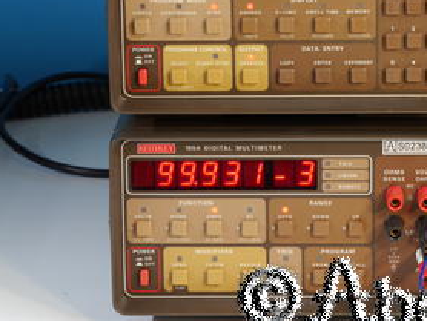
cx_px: 304
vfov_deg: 8.0
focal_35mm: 187
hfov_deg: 10.6
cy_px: 114
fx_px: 2309
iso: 200
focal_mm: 65
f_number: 8
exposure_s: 1/2
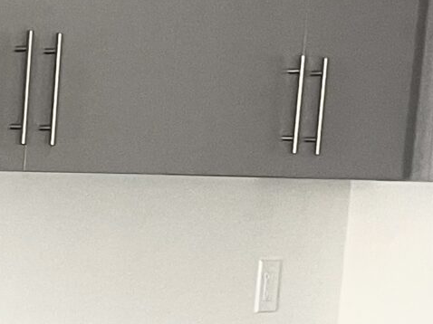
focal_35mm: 134
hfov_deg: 12.7
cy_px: 367
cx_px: -457
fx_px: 1675
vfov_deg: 10.9
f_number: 1.6
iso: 200
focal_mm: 5.1
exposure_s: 1/60
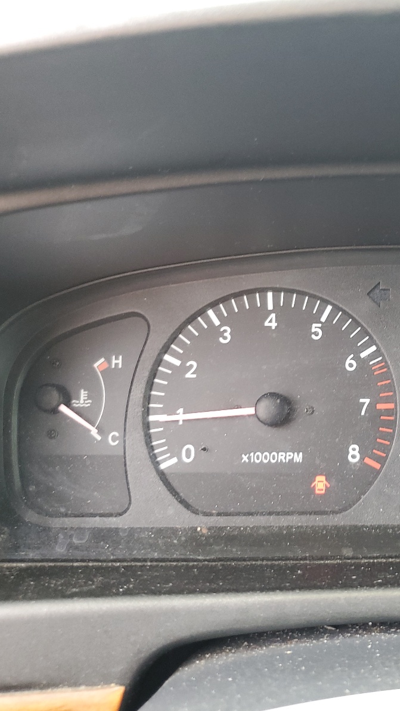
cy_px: 357
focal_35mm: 38
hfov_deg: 29.3
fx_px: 717
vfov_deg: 52.8
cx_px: 391
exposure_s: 1/60.2
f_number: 1.5
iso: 81
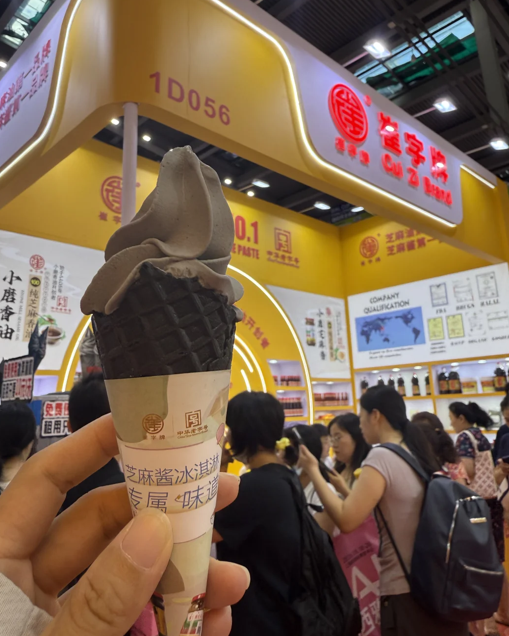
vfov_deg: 65.9
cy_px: 288
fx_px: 489
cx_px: 262
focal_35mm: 26
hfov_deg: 54.9
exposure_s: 1/123
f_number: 2.2
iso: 50
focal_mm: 2.22
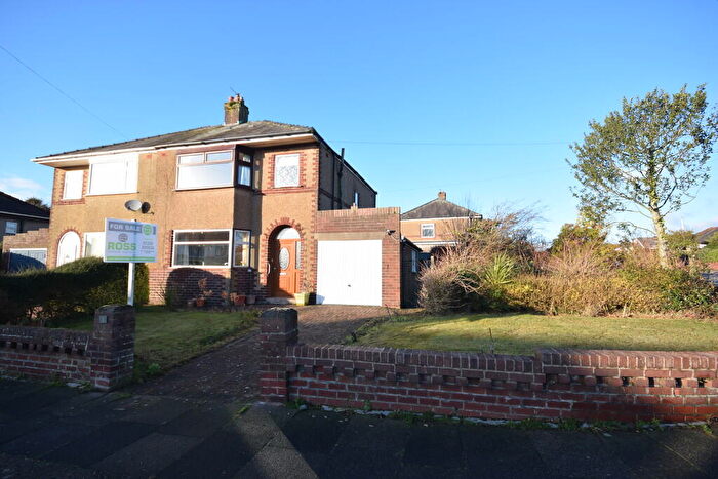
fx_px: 329
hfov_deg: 95.0
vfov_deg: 72.1
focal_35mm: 16
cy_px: 240
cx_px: 359
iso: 250
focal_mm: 11
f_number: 8
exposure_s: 1/250
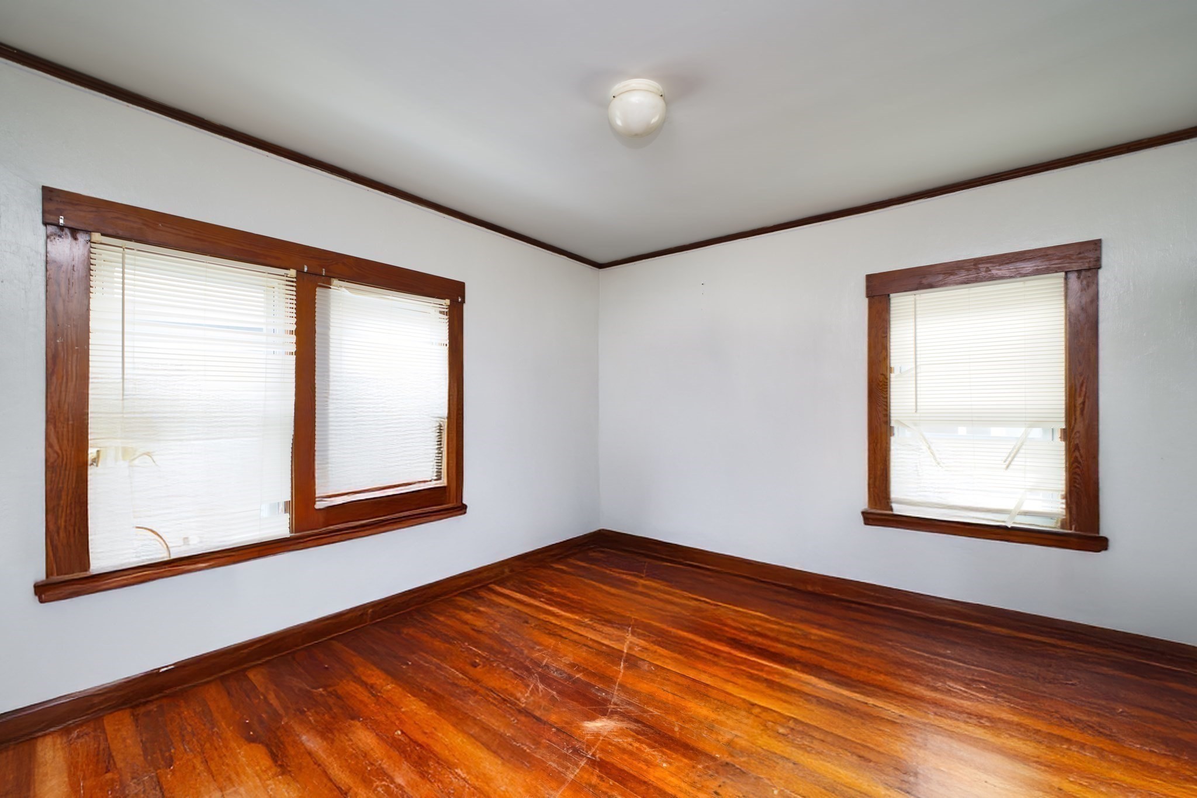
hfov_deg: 104.2
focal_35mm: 14
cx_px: 598
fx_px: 466
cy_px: 399
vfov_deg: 81.2
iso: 100
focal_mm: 14
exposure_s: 1/10
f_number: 2.8
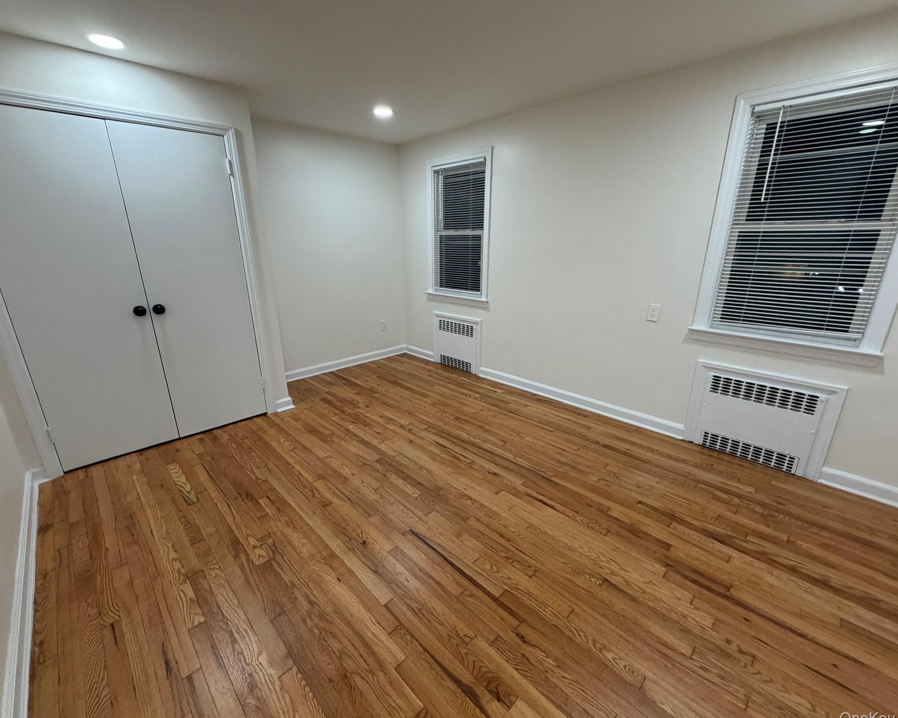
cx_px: 445
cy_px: 360
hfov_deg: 96.8
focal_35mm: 15
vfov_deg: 84.0
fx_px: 399
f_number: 2.2
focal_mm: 2.22
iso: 250
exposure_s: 1/120
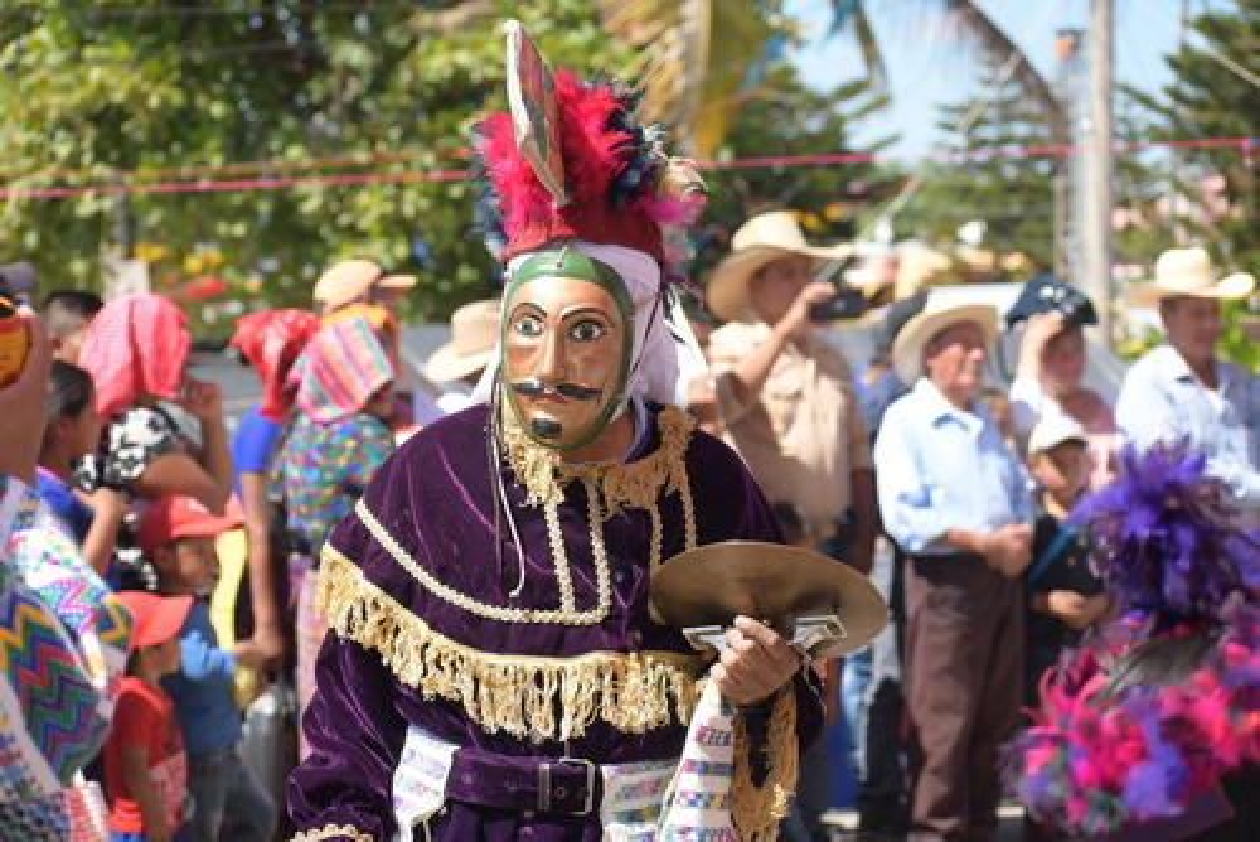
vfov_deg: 12.2
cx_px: 630
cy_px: 421
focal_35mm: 112
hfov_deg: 18.3
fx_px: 3922
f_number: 5.6
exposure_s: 1/320
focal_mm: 75
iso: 100
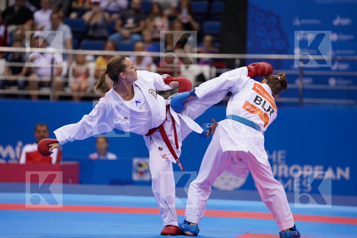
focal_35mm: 200
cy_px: 119
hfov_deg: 10.3
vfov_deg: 6.9
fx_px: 1983
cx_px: 178
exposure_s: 1/1000
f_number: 2.8
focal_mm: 200
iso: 1250
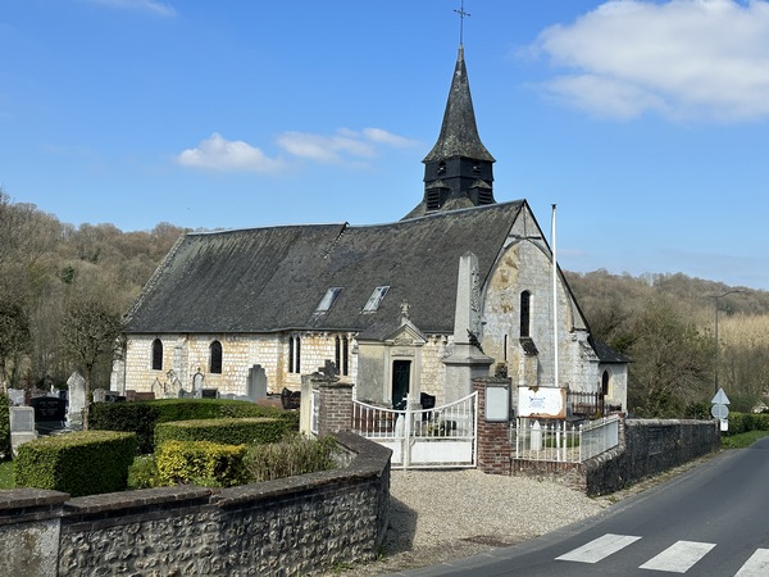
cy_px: 288
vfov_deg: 30.3
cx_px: 384
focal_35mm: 48
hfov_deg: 39.7
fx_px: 1066
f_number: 1.78
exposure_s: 1/4184
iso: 64
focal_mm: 6.86
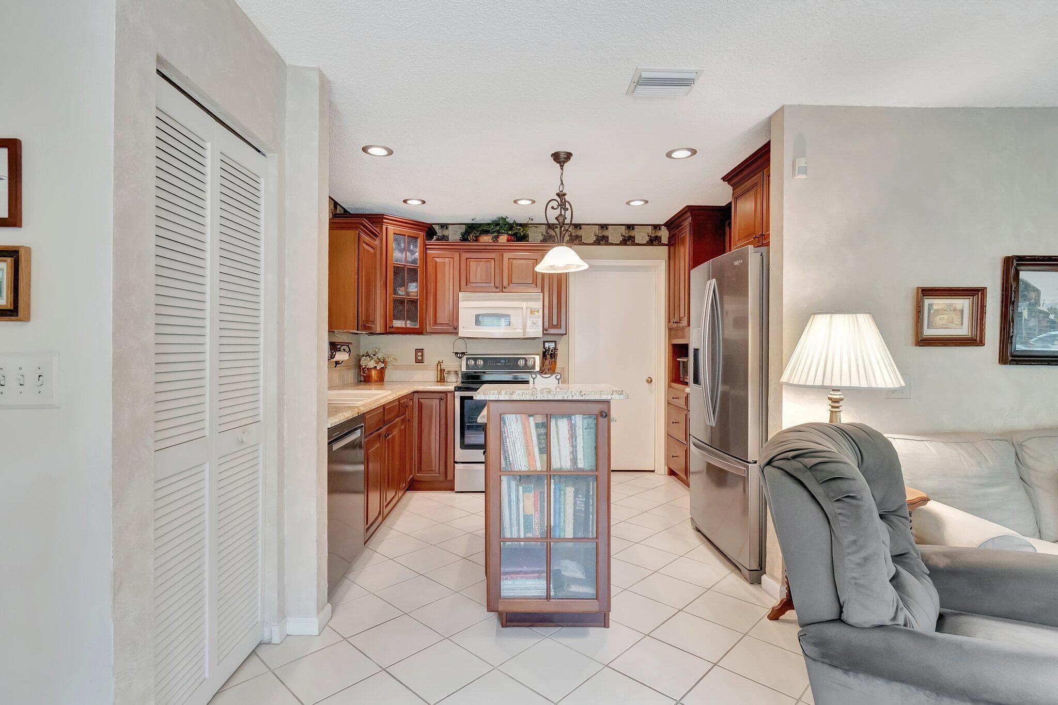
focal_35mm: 18
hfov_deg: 90.0
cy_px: 352
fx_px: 529
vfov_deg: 67.4
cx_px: 529
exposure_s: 1/20
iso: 2500
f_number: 8
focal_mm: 12
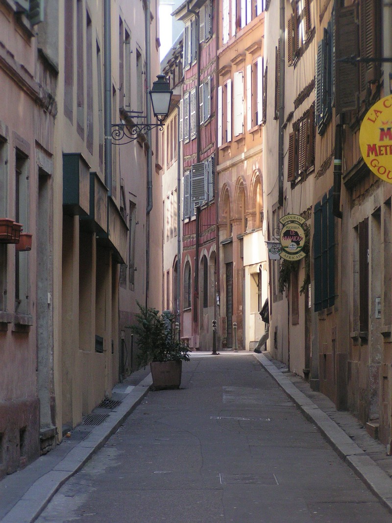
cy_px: 262
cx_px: 196
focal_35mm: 164
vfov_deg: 12.1
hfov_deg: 9.0
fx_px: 2477
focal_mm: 25.1
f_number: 3.5
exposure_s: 1/200
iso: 160
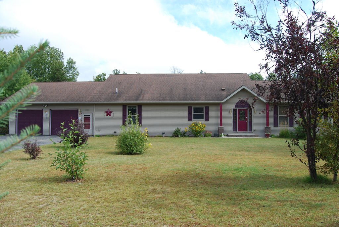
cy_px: 114
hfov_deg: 67.3
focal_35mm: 27
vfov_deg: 48.0
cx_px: 170
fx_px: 254
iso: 100
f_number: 7.1
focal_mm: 18
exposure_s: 1/200
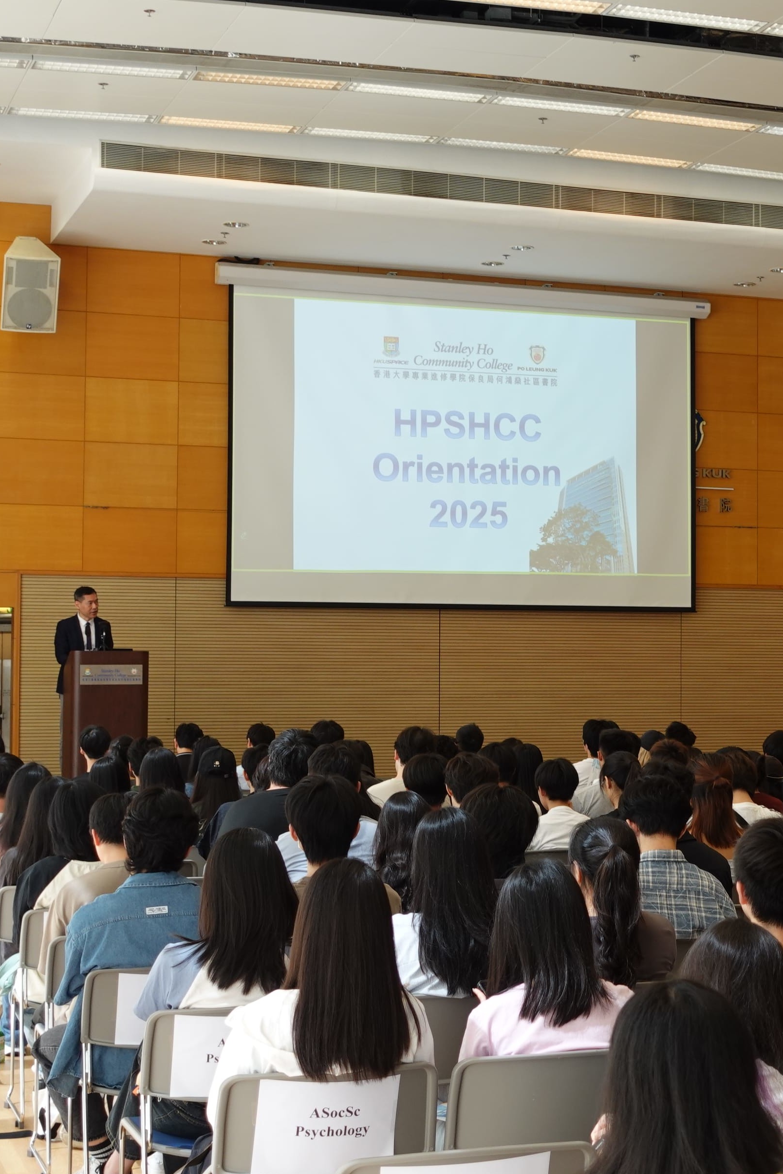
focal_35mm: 67
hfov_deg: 19.8
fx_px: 2185
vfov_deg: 30.1
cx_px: 737
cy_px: 580
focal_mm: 16.5
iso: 125
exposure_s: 1/80
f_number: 2.8
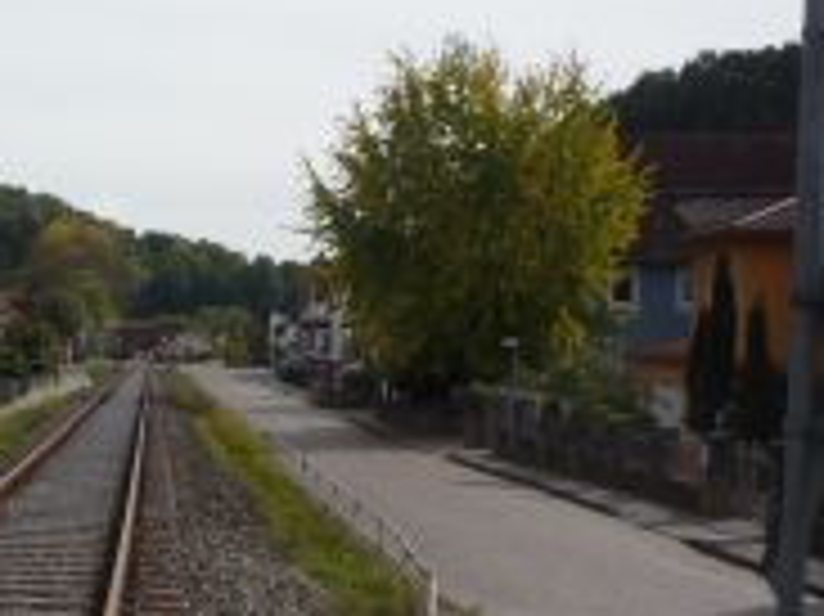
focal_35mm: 84
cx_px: 32
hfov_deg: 22.5
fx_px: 1998
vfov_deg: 17.5
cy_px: 427
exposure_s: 1/500
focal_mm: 5.2
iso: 100
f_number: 5.6
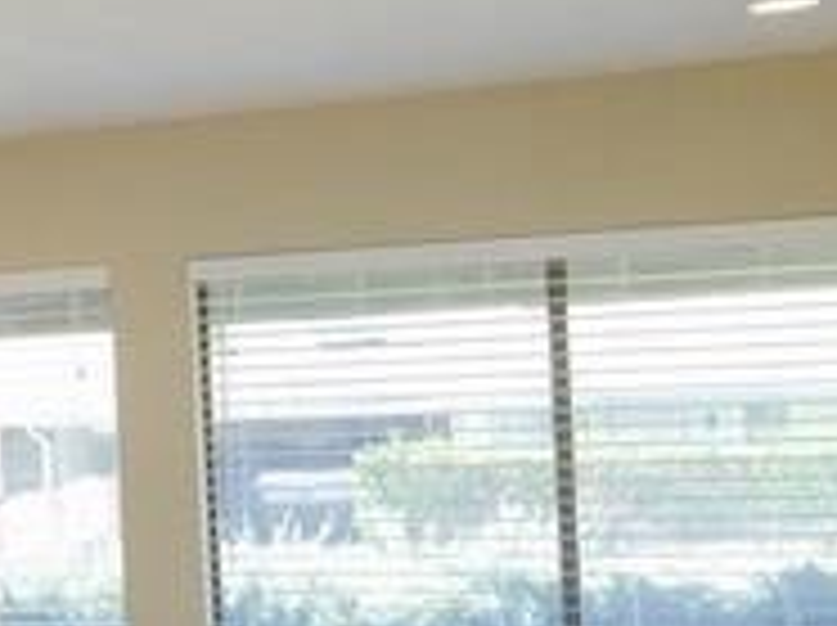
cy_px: 468
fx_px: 2415
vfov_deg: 14.7
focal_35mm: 100
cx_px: -549
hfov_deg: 17.0
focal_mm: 4.15
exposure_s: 1/120
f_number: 2.2
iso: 32
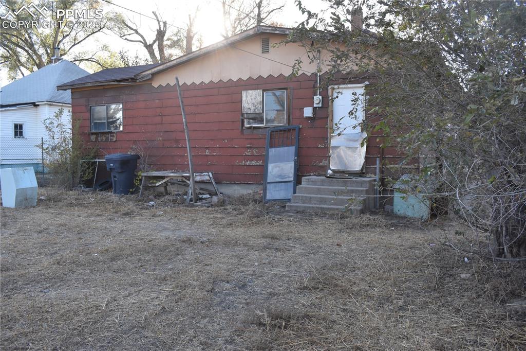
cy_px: 176
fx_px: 438
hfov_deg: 61.9
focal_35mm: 30
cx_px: 263
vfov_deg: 43.6
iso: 800
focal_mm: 20
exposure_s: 1/400
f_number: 7.1
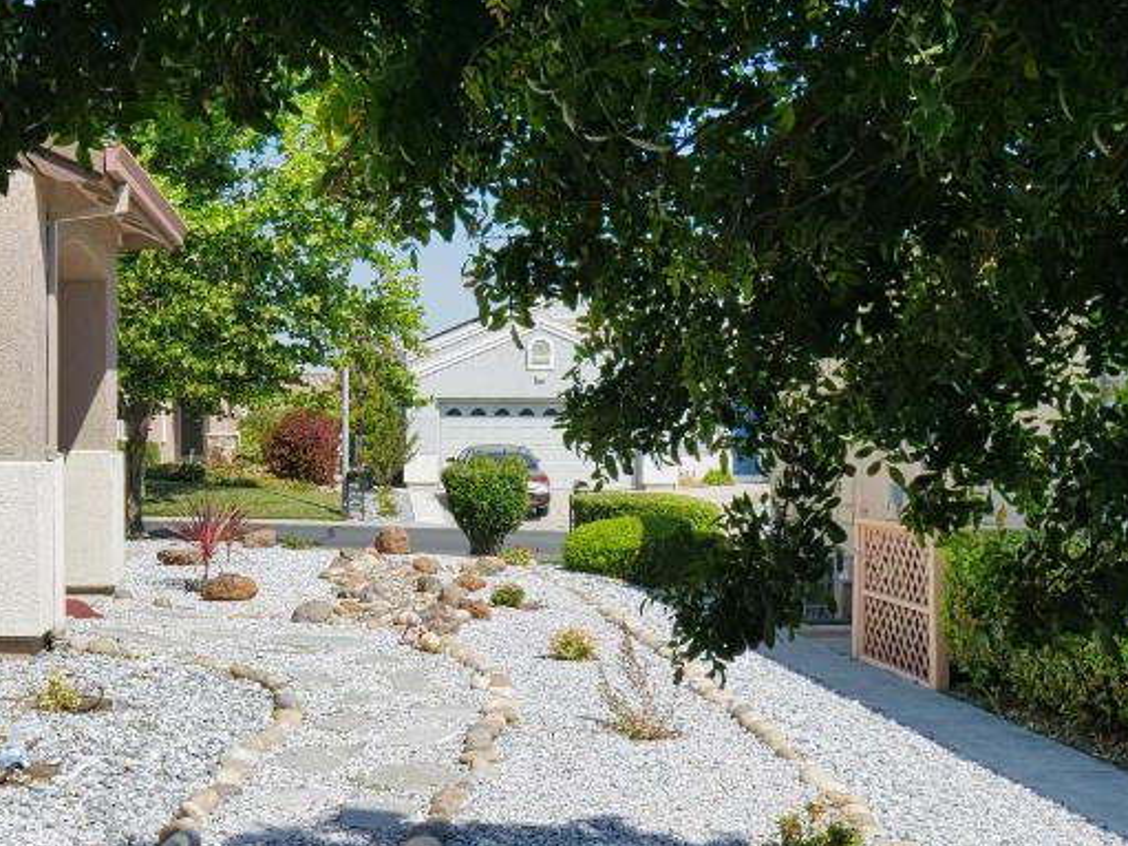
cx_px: 402
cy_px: 483
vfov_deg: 30.8
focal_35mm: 47
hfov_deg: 40.1
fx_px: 1531
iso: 125
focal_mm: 8
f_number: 4
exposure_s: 1/800
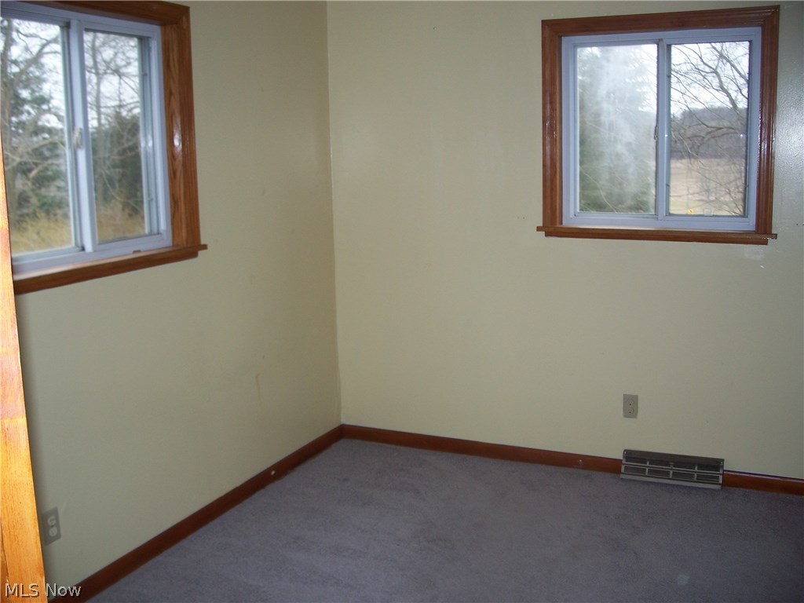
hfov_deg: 50.1
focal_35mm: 37
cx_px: 402
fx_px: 859
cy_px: 302
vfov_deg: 38.7
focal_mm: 7.8
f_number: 2.8
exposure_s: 1/60
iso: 125
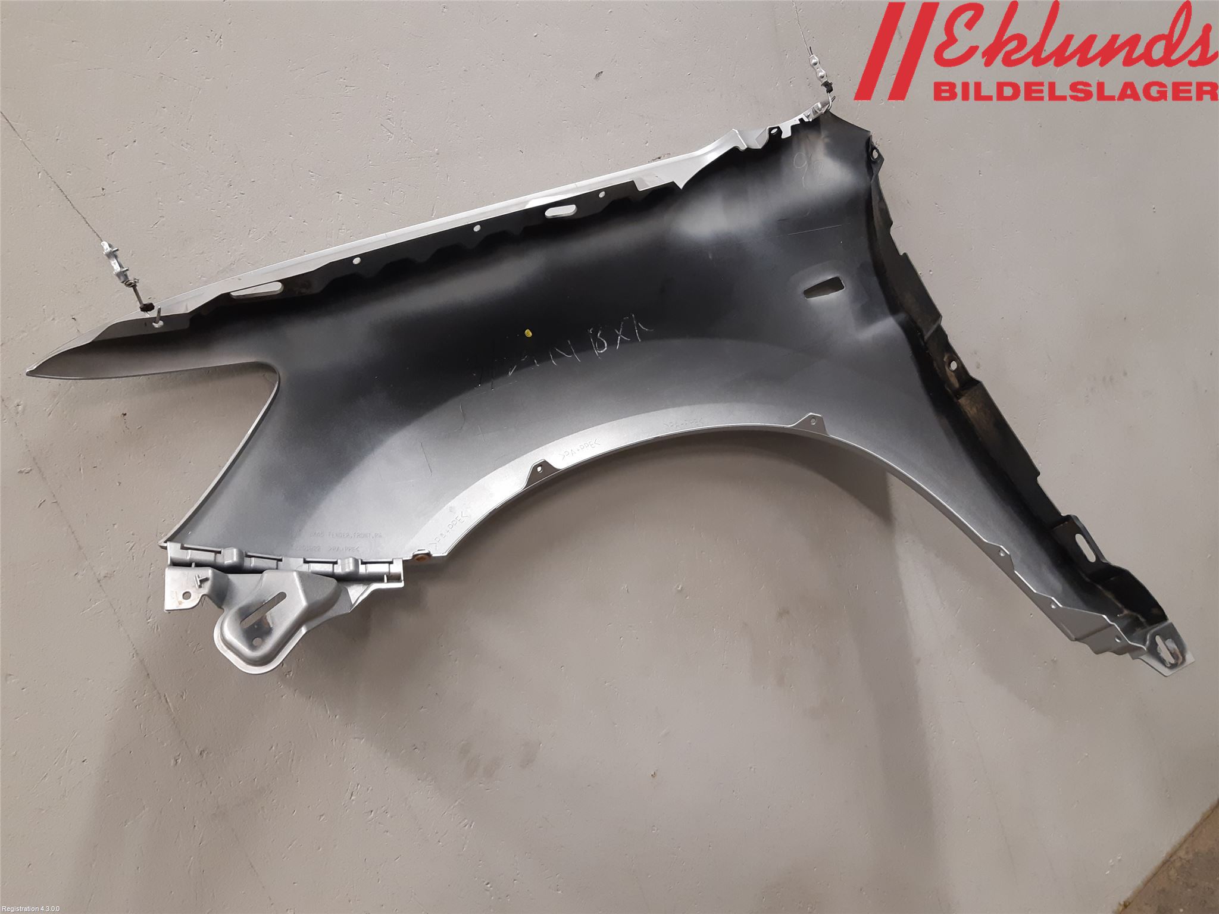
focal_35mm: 26
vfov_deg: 53.1
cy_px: 457
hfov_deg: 67.3
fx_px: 916
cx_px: 610
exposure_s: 1/50
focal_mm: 3.93
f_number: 1.7
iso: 160
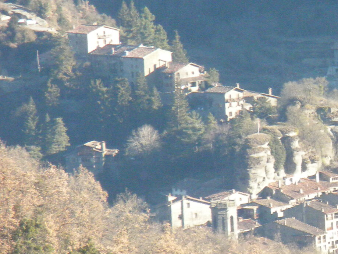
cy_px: 171
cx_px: 415
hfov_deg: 2.7
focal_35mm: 724
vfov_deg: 2.1
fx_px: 7072
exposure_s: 1/500
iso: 380
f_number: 5.3
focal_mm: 46.2
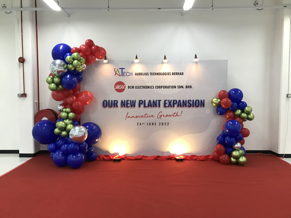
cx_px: 146
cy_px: 109
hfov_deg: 63.4
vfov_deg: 49.7
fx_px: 235
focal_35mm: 28
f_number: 1.8
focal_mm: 3.99
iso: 32
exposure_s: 1/33
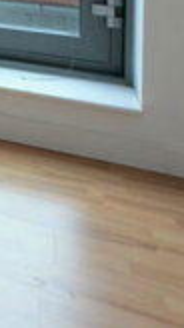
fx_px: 582
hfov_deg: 9.6
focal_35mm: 67
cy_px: -137
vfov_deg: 25.4
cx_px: -456
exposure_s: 1/250
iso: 1600
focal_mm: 10
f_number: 8
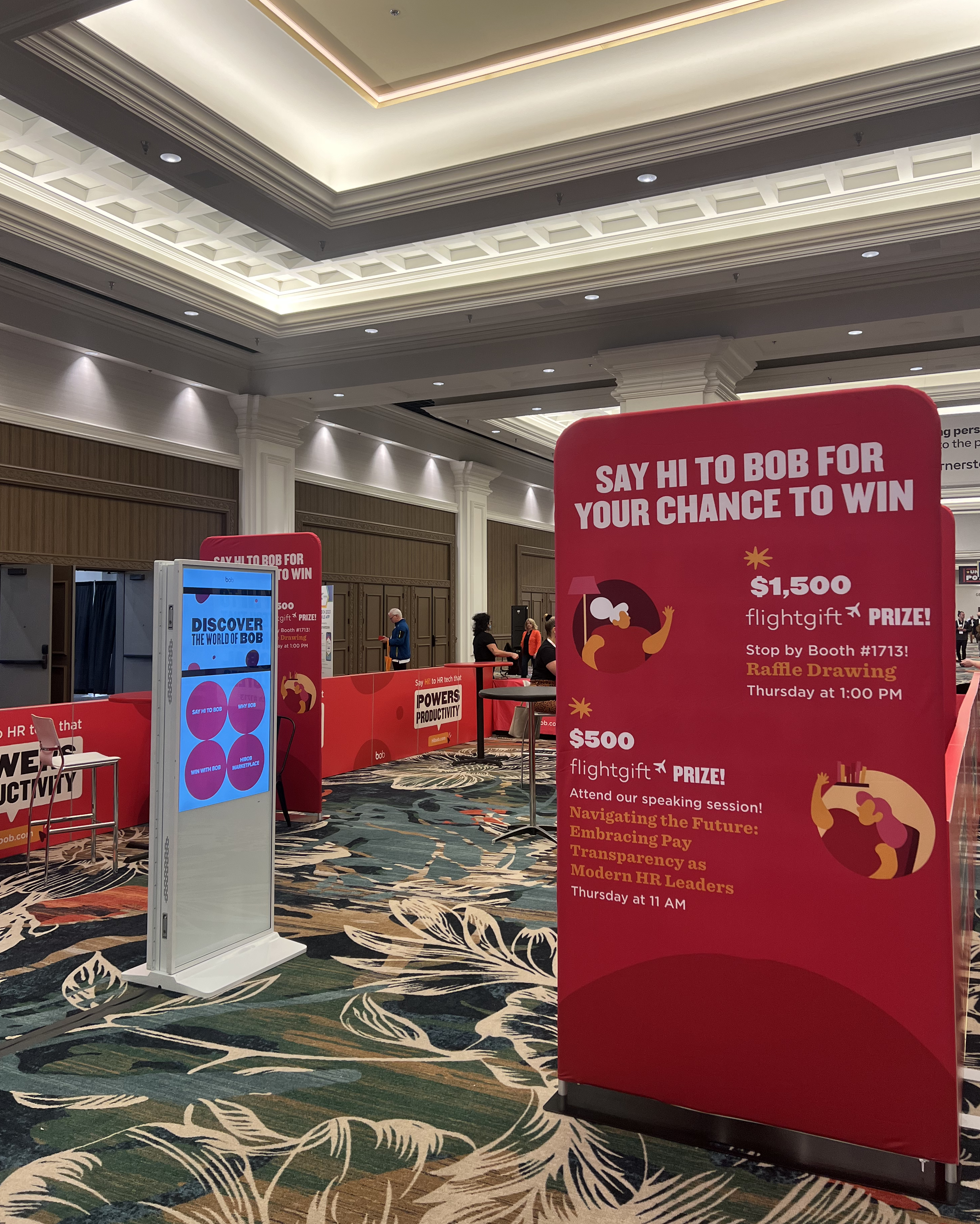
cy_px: 583
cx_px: 489
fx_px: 1015
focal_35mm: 28
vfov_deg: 62.2
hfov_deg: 51.5
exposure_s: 1/60
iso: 80
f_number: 1.5
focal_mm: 5.7
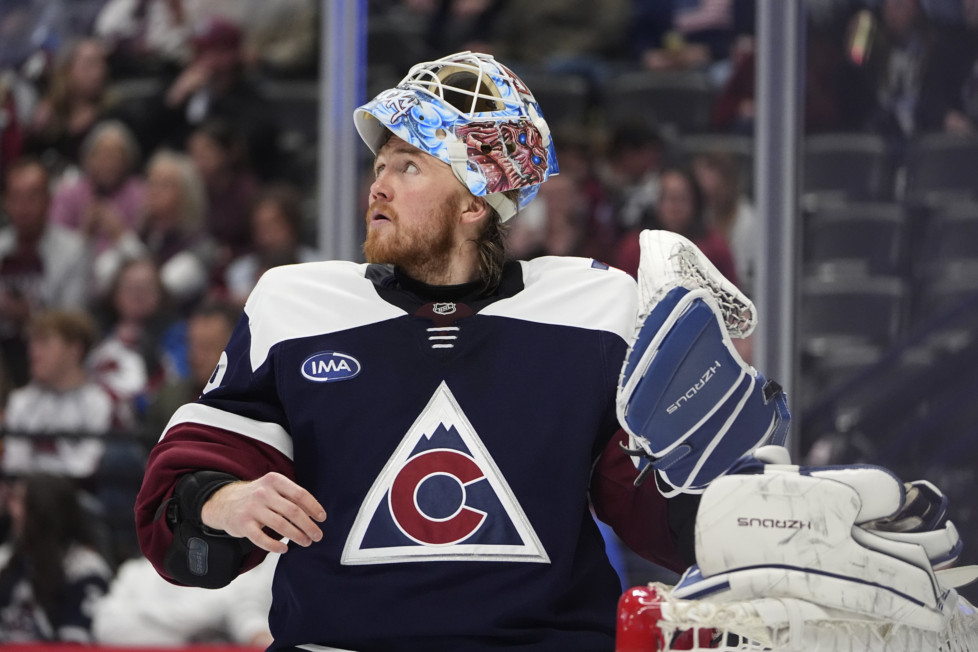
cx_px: 489
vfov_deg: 5.1
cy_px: 326
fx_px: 7253
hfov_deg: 7.7
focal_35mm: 267
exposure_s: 1/1000
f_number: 5.6
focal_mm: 267
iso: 5000
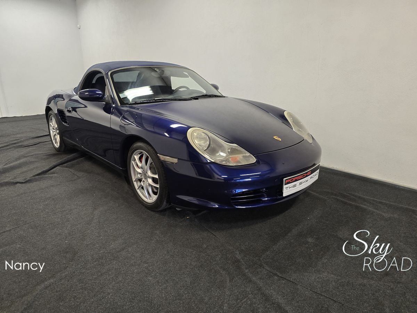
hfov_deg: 73.9
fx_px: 277
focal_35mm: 23
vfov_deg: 58.9
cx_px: 208
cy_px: 156
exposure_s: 1/100
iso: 400
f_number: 1.7
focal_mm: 6.3
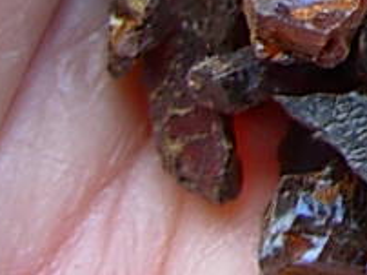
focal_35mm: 193
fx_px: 2044
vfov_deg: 7.3
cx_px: 787
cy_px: -350
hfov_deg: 9.4
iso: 50
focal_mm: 6.3
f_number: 2.9
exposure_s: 1/102
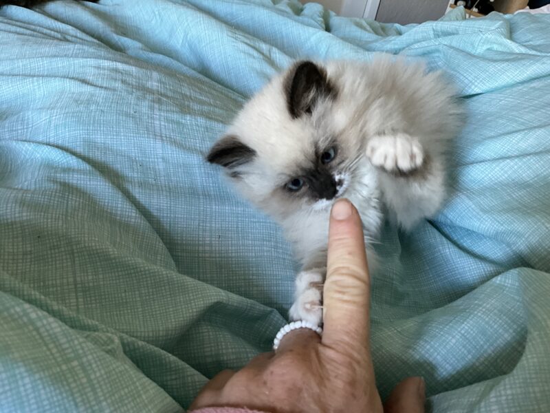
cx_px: 275
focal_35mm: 29
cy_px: 206
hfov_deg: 61.7
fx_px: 461
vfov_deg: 48.2
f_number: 1.8
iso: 125
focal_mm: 3
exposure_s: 1/60
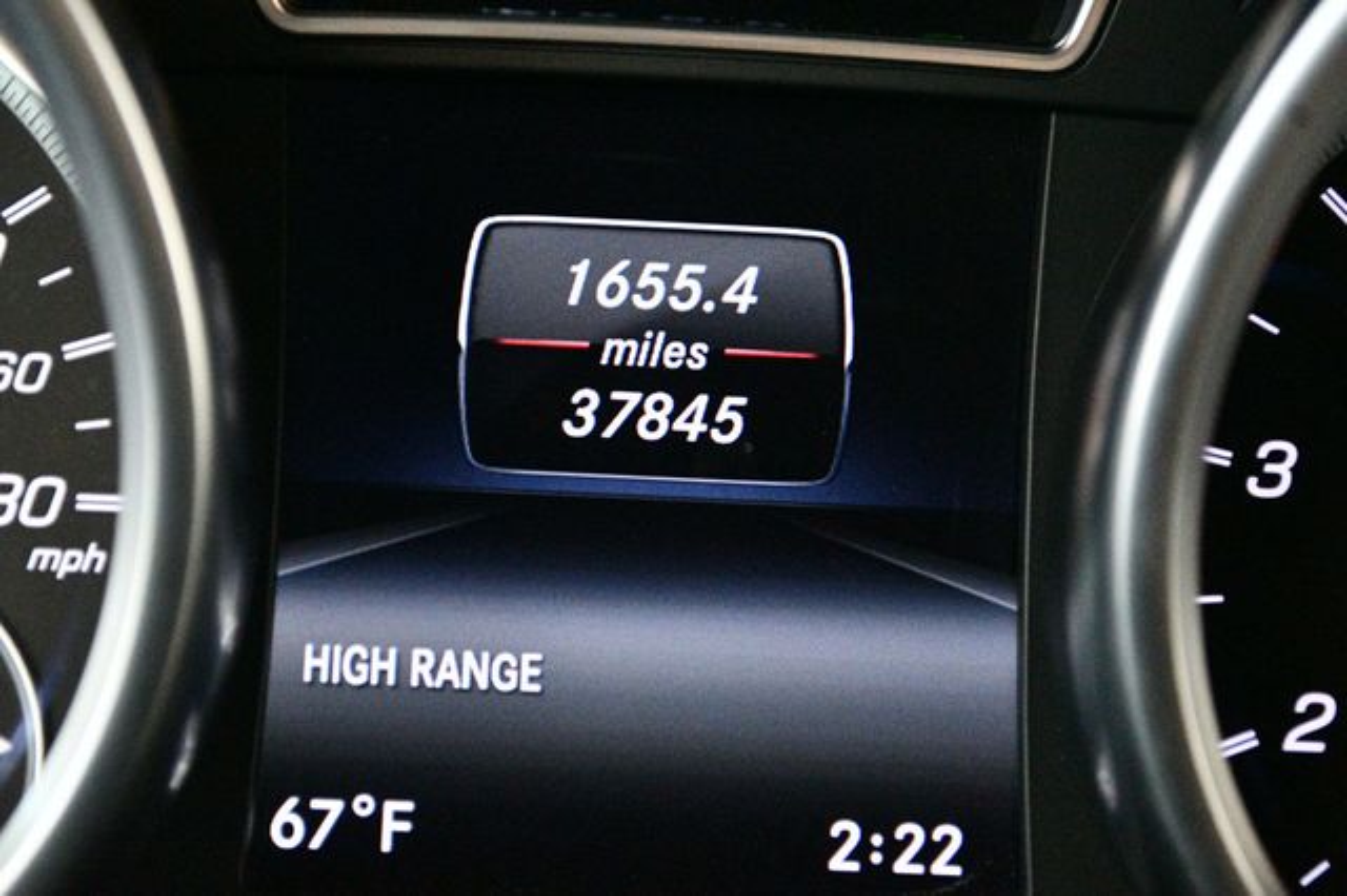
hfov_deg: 28.1
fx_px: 2692
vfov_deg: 18.9
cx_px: 674
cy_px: 448
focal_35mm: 72
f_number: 5.3
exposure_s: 1/40
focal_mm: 48
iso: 12800
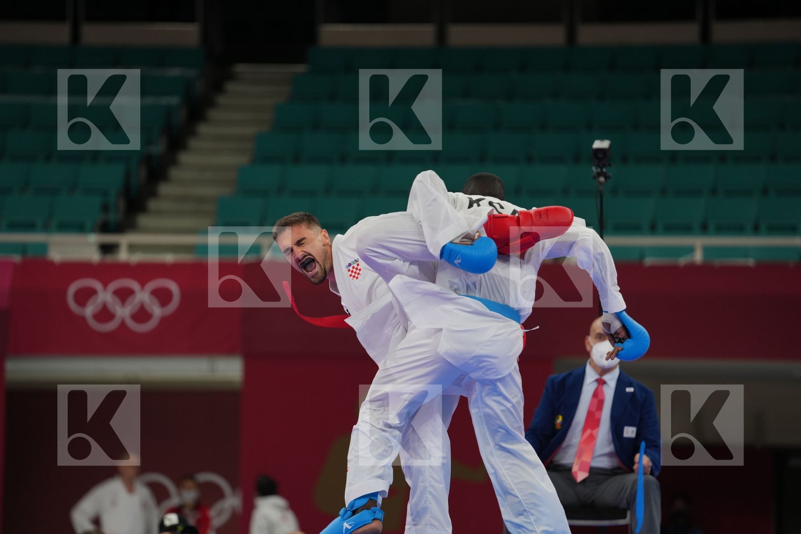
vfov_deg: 6.9
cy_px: 267
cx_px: 400
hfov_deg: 10.3
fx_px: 4450
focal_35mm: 200
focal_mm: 200
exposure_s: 1/1000
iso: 500
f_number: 2.8
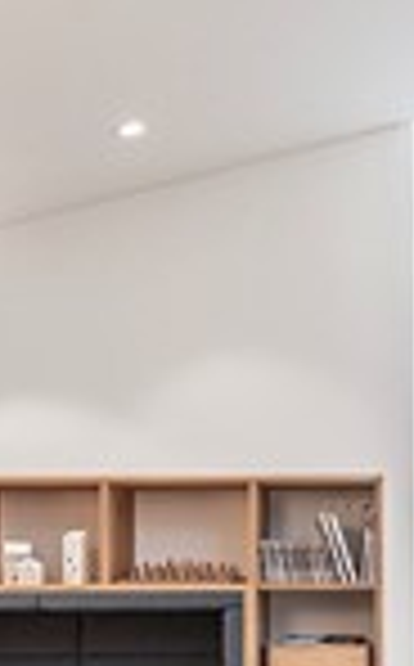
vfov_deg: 31.0
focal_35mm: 63
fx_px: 1142
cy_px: 598
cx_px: 423
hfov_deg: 19.9
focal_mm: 19
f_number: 11
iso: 250
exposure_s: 1/5
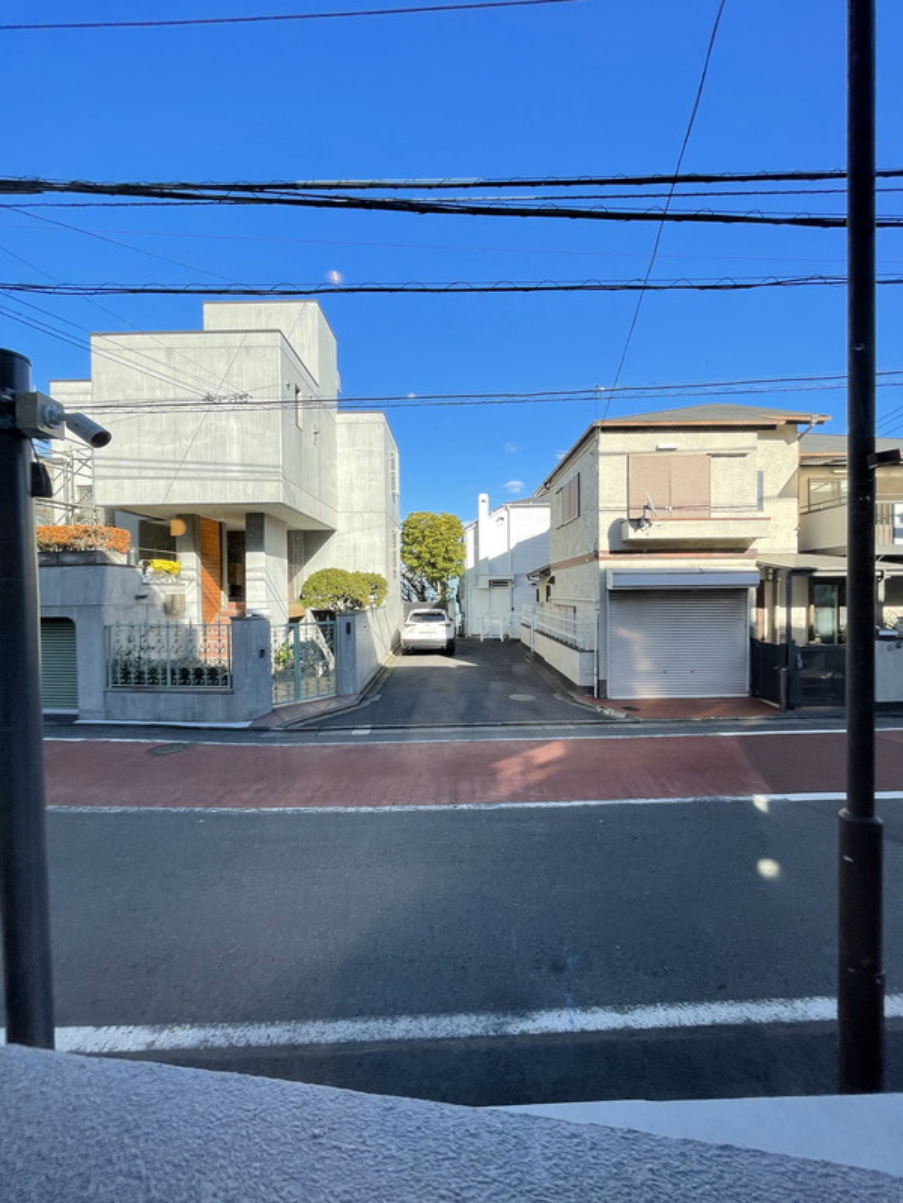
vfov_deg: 102.1
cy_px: 602
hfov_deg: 85.7
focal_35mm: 14
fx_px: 487
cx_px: 452
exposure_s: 1/175
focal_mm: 1.55
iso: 25
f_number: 2.4
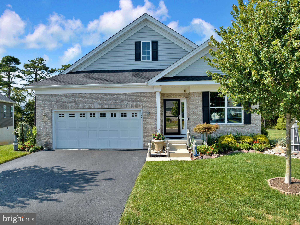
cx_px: 150
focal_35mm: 24
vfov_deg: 56.8
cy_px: 112
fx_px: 208
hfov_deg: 71.6
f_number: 2.8
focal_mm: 12.29
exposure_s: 1/2500
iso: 130
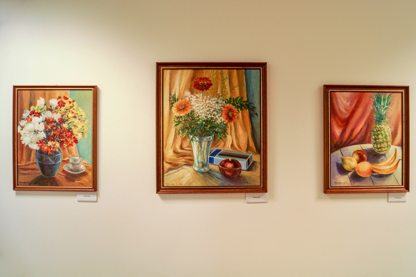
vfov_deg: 47.9
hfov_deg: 67.4
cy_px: 138
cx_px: 208
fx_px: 312
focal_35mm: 27
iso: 400
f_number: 5
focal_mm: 18
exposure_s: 1/40
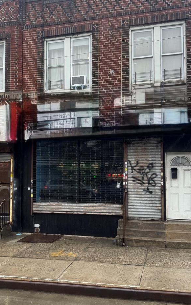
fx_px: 350
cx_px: 49
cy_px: 152
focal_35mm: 42
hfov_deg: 30.1
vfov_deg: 47.2
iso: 125
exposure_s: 1/120
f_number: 1.78
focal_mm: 6.76
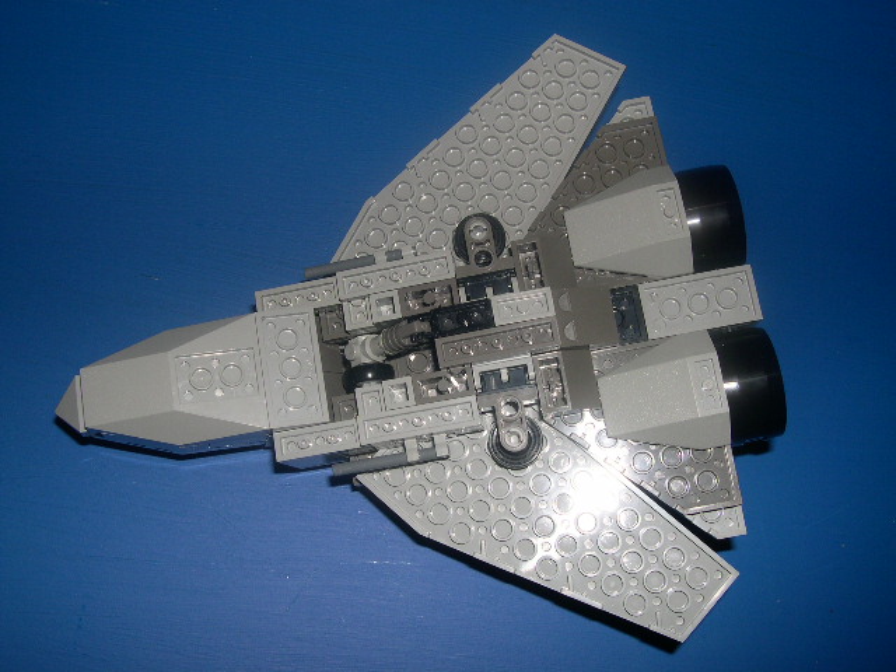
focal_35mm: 38
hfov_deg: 49.0
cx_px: 448
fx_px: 984
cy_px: 336
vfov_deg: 37.7
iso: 100
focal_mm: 8
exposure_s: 1/60
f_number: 7.6
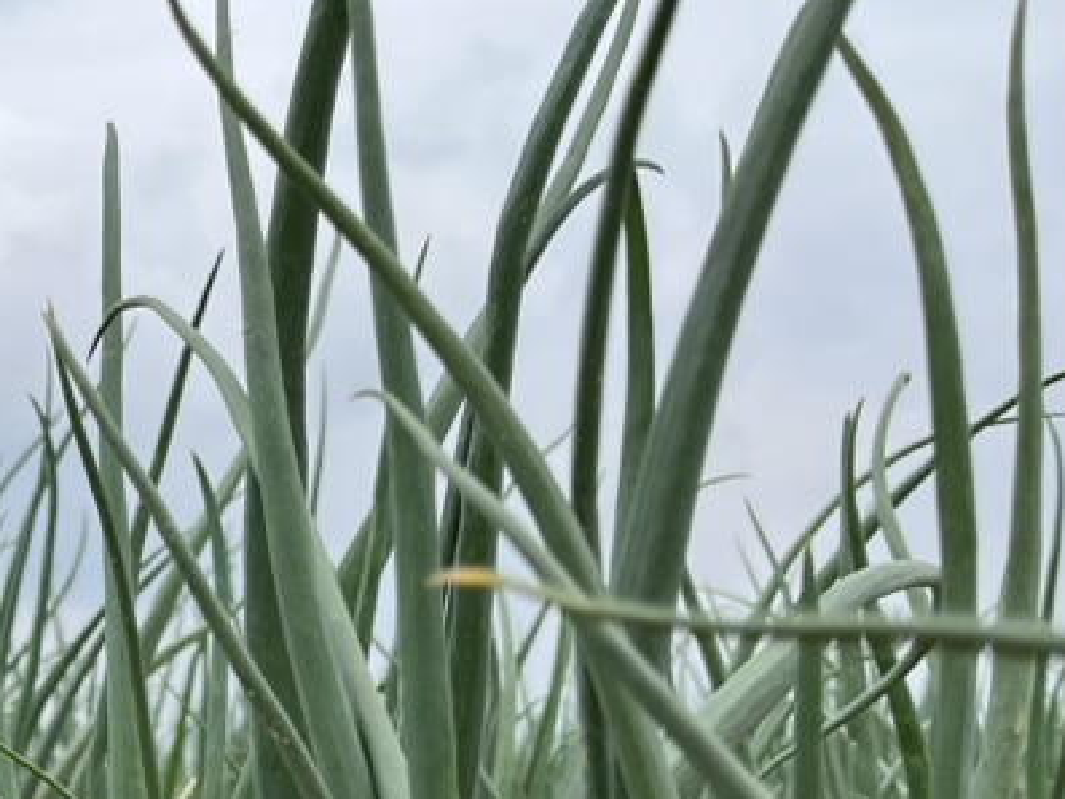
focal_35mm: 67
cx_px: -225
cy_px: 938
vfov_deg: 20.6
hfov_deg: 25.8
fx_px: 2062
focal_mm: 5.1
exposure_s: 1/2967
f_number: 1.6
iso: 50
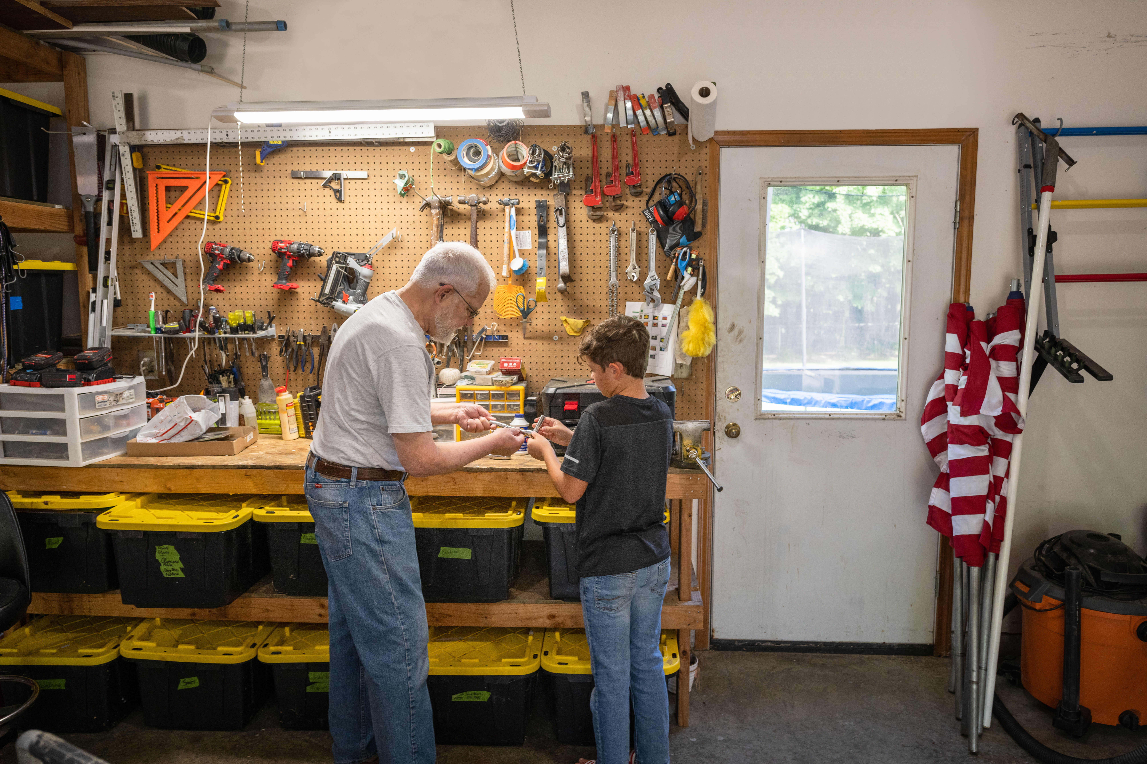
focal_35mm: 24
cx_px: 574
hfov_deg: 73.7
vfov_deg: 53.1
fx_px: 765
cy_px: 382
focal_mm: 24
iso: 800
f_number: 4
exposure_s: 1/200
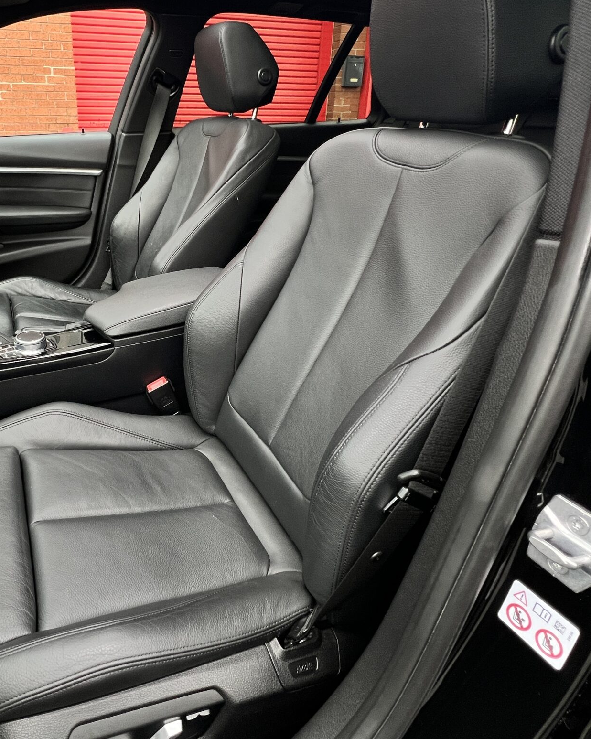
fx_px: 459
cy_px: 304
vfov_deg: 76.9
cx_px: 174
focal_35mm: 21
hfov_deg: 63.0
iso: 80
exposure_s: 1/101
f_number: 1.8
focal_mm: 1.57
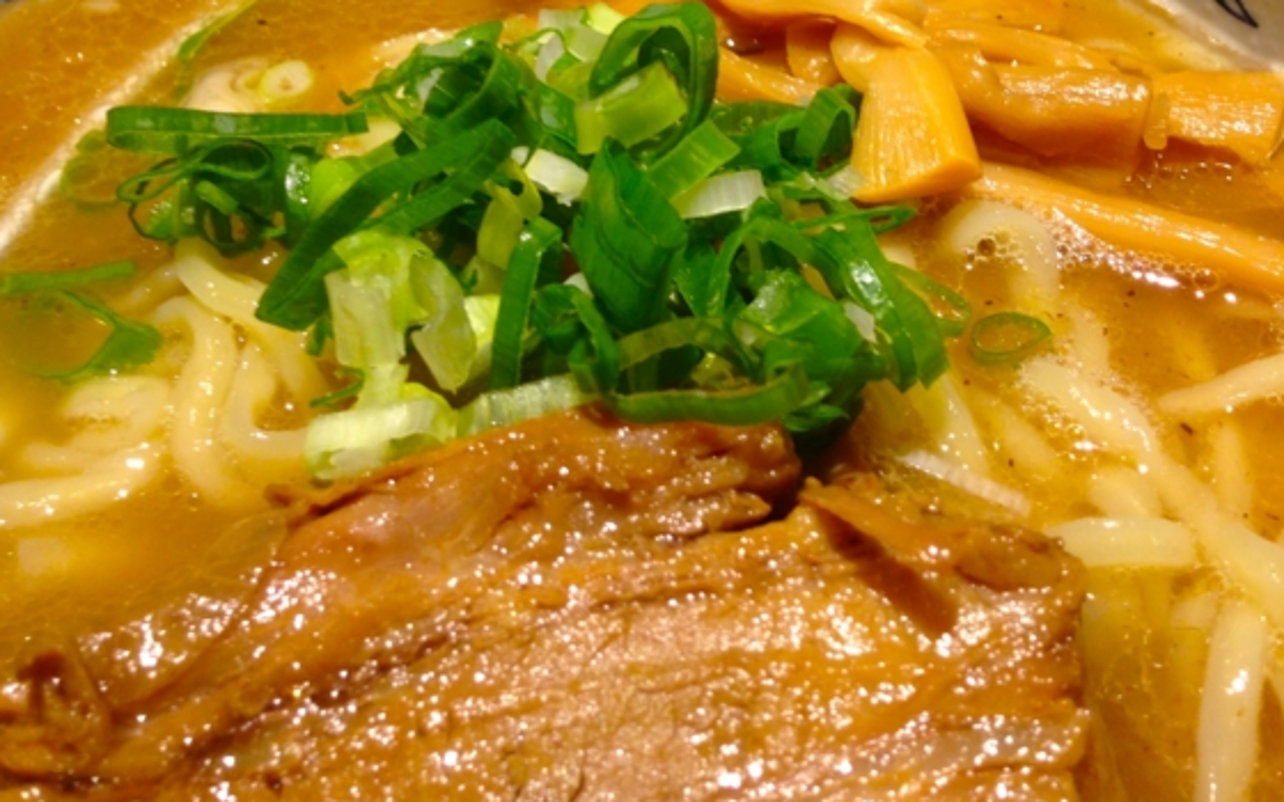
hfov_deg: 39.8
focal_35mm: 50
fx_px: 1750
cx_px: 848
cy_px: 209
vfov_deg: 25.5
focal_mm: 4.12
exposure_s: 1/30
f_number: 2.4
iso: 50
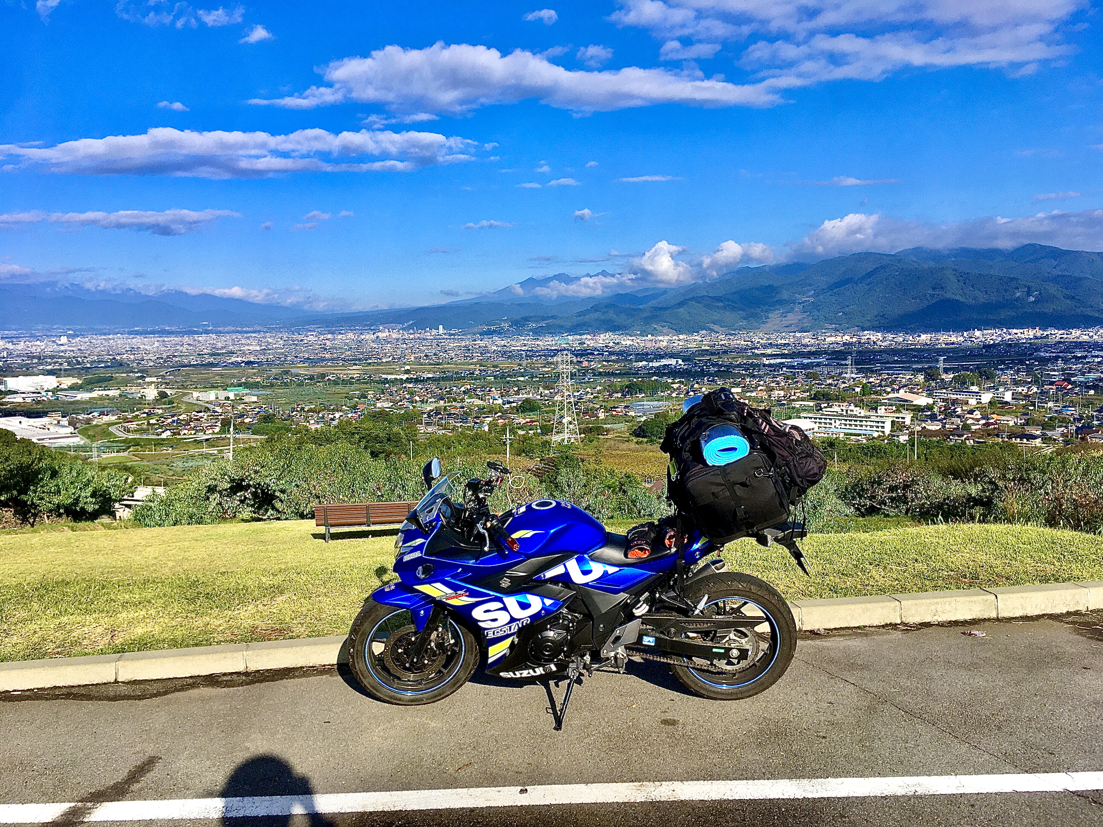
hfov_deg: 61.7
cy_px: 414
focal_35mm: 29
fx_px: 924
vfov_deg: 48.2
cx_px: 552
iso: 25
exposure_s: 1/1672
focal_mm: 4.15
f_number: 2.2
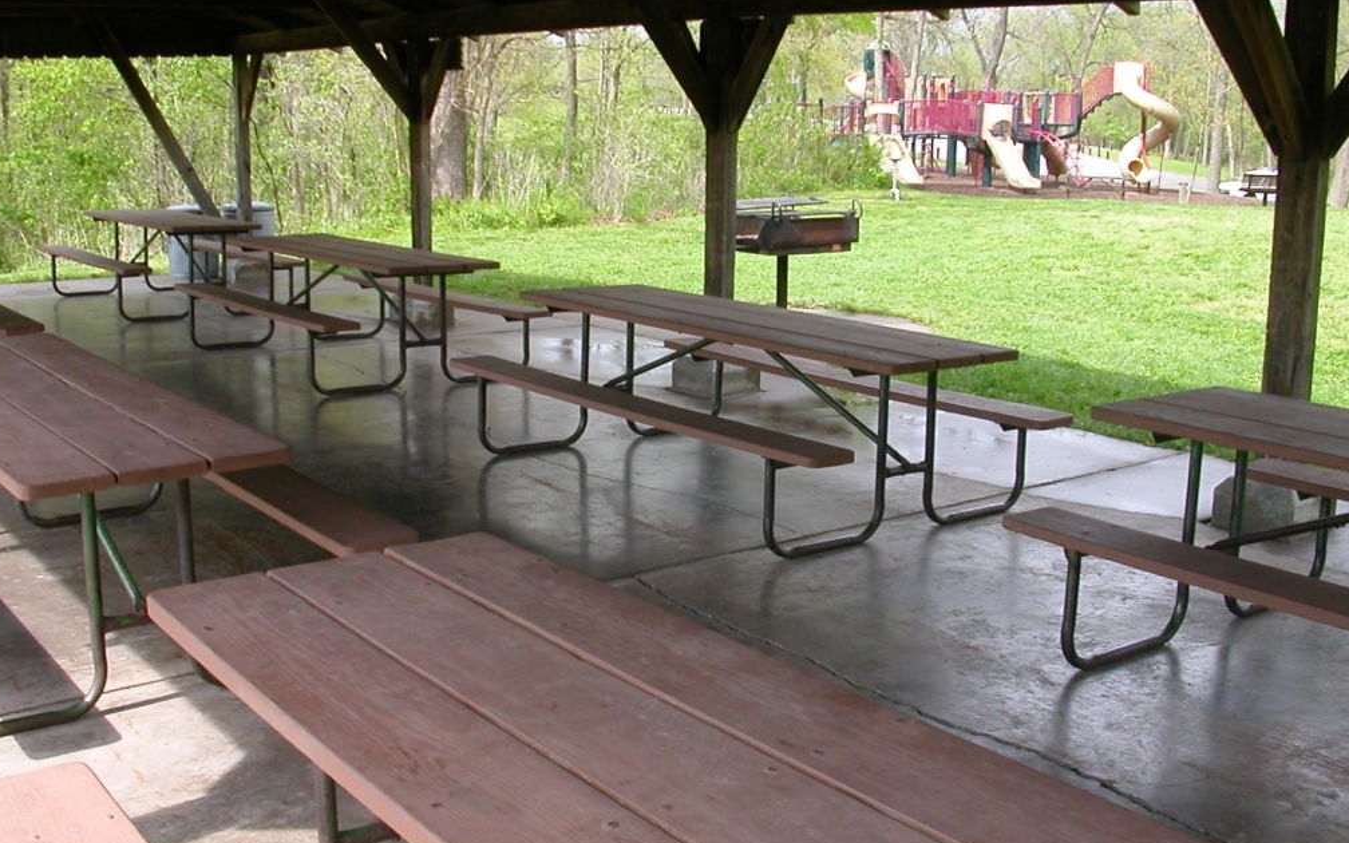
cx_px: 666
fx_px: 1471
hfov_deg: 49.3
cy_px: 426
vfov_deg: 32.0
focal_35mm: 40
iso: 100
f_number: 4.5
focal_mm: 5.6
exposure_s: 1/144
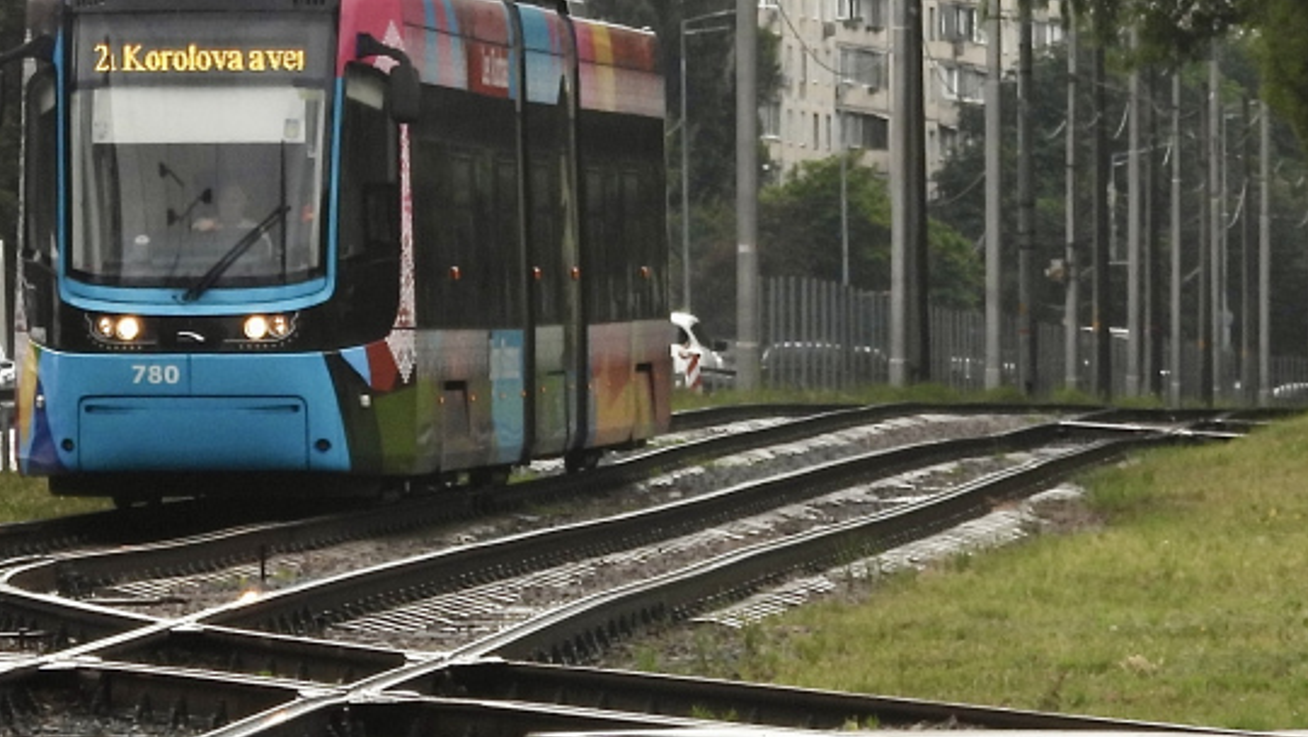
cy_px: -183
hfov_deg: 6.6
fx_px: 11378
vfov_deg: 3.7
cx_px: 298
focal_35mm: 328
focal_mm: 22.3
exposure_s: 1/80
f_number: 4
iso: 100
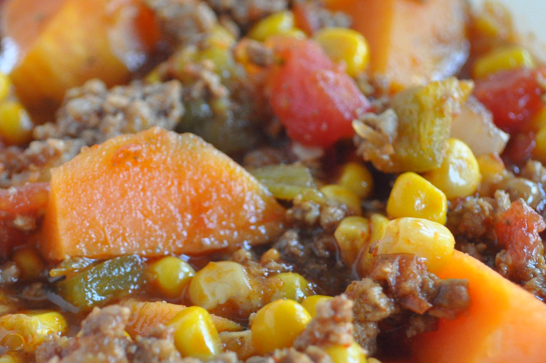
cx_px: 214
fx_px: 1439
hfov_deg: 21.4
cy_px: 262
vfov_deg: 14.3
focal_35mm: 95
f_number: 5
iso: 1600
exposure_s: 1/40
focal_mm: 34
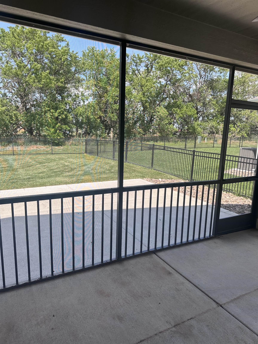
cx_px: 129
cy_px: 172
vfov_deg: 71.6
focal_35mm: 24
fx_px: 239
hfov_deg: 56.8
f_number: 1.78
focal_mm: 6.86
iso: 80
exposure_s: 1/943
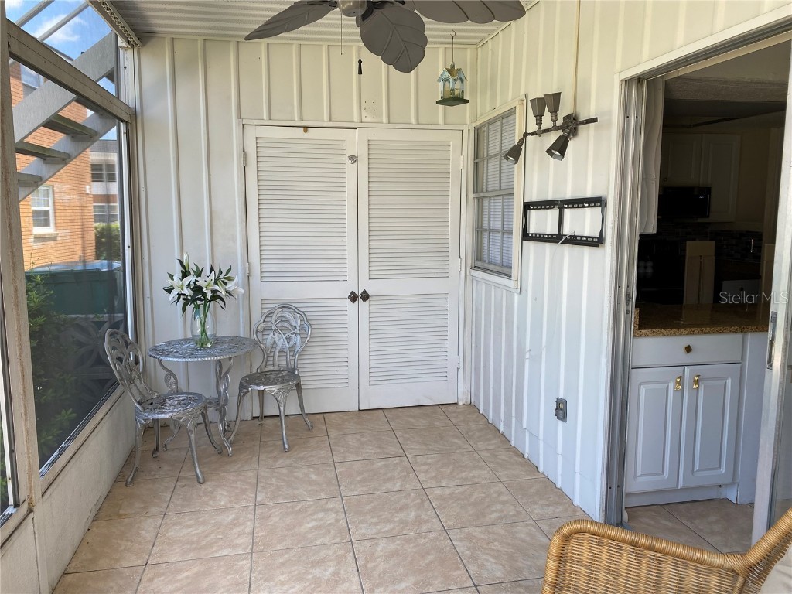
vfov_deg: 53.1
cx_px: 396
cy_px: 297
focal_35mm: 26
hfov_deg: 67.3
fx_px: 595
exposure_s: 1/275
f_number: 1.8
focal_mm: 4.25
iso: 32
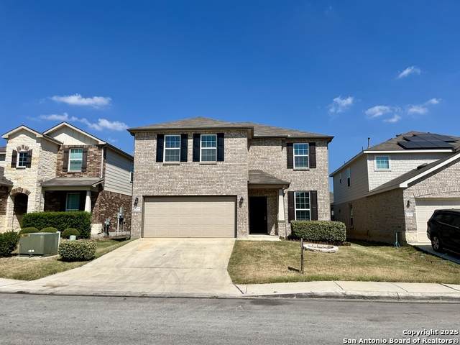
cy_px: 172
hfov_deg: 67.3
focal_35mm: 26
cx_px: 230
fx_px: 346
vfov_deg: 53.1
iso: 50
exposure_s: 1/6173
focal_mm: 5.1
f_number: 1.6
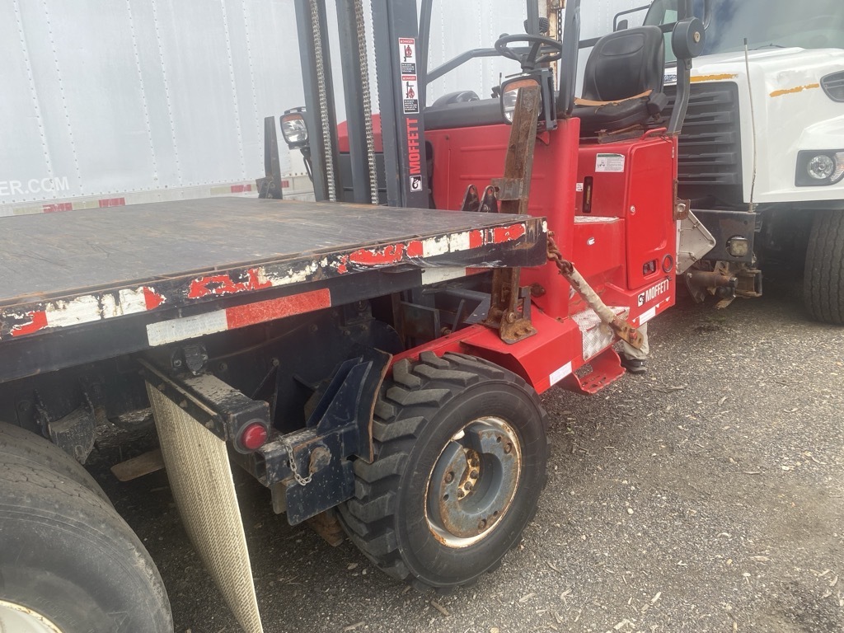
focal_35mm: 26
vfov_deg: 53.1
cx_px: 422
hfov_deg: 67.3
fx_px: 634
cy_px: 316
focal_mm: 4.25
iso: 32
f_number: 1.8
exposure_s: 1/447
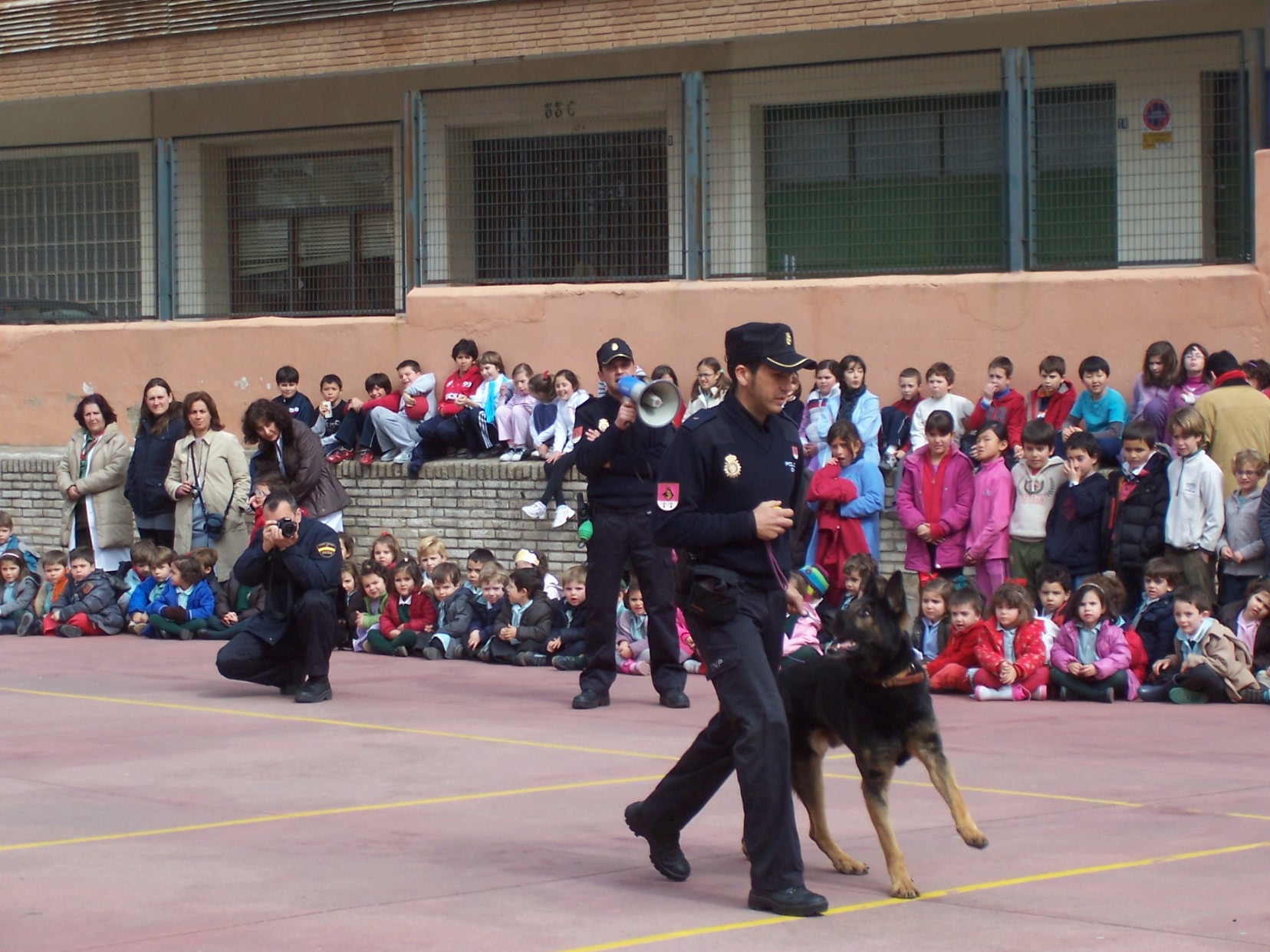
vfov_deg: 14.5
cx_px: 635
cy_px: 476
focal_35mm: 102
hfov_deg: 19.3
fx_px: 3742
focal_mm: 16.8
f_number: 4.6
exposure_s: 1/350
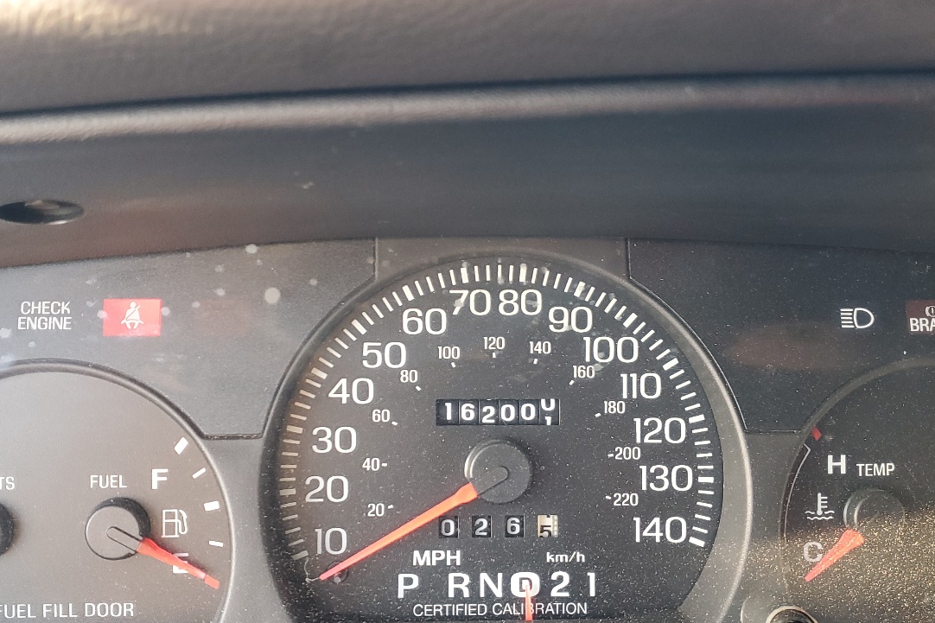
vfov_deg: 33.4
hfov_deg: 48.4
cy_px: 341
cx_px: 436
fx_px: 1039
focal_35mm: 40
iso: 81
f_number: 1.5
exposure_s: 1/60.2
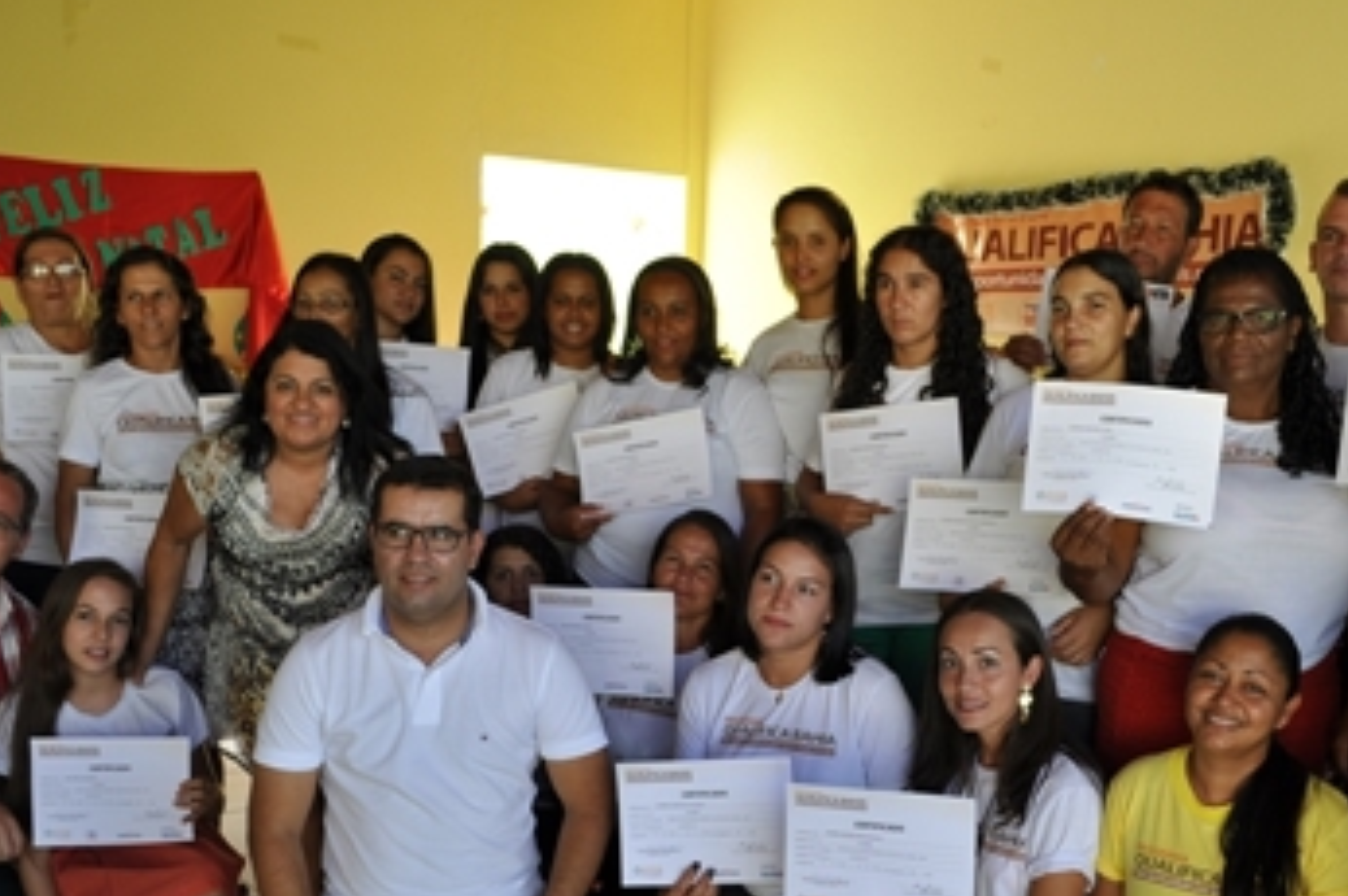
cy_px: 623
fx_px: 1459
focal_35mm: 39
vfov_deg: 33.7
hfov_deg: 49.4
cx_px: 787
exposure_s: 1/125
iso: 200
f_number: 5.6
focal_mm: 18
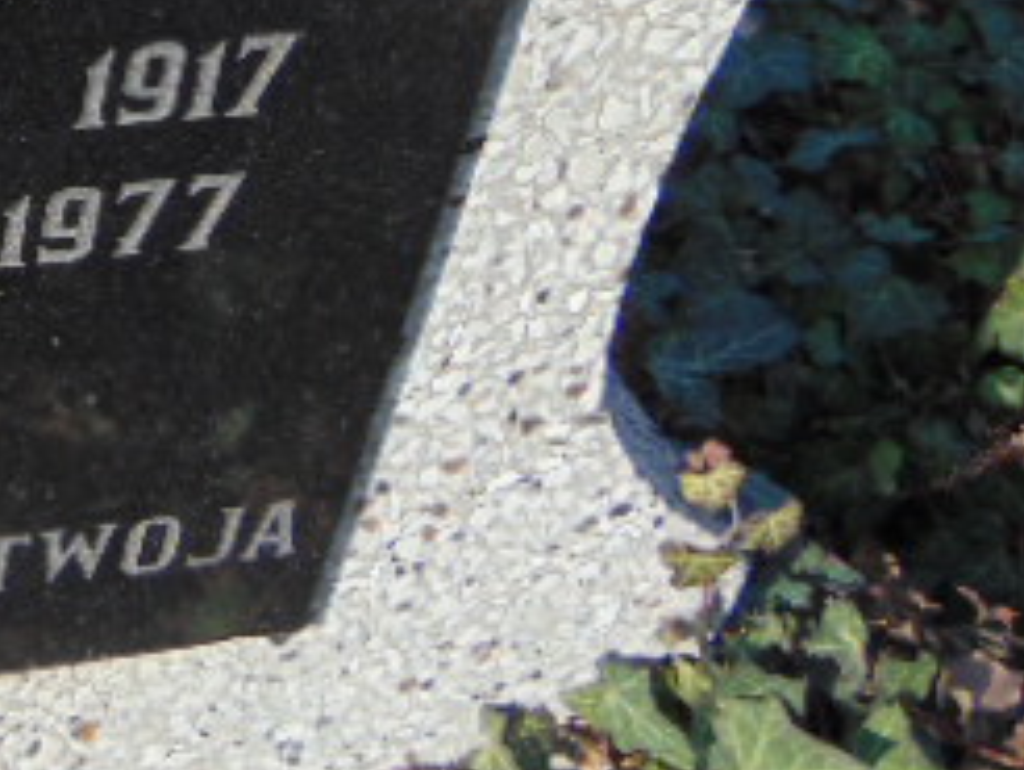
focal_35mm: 78
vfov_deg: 18.7
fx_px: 2310
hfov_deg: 22.9
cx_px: -208
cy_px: 142
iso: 80
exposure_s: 1/500
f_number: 3.1
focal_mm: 5.4
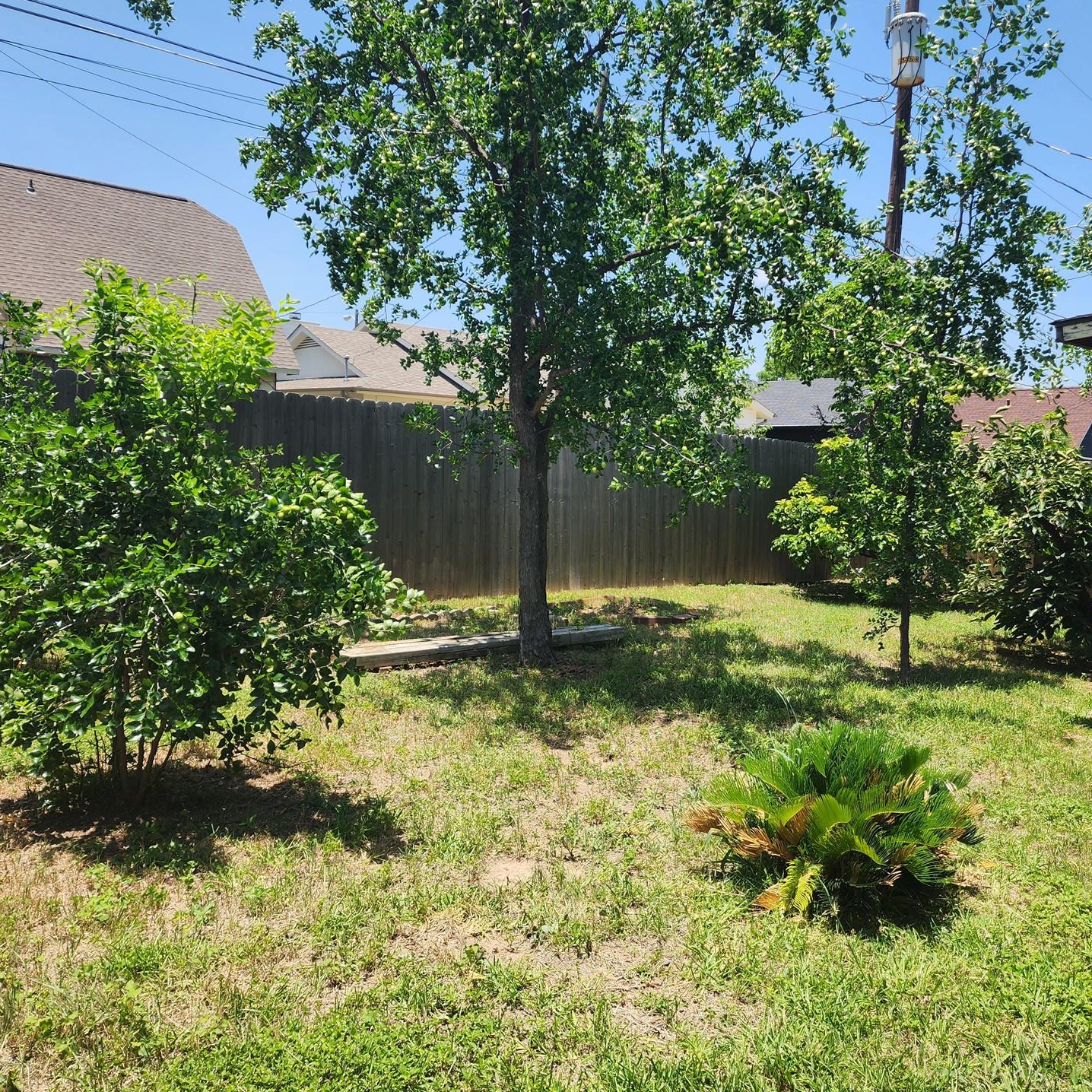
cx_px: 652
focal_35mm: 29
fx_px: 1035
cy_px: 513
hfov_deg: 55.2
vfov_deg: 55.6
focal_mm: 6.4
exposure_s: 1/634
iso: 12
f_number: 1.8
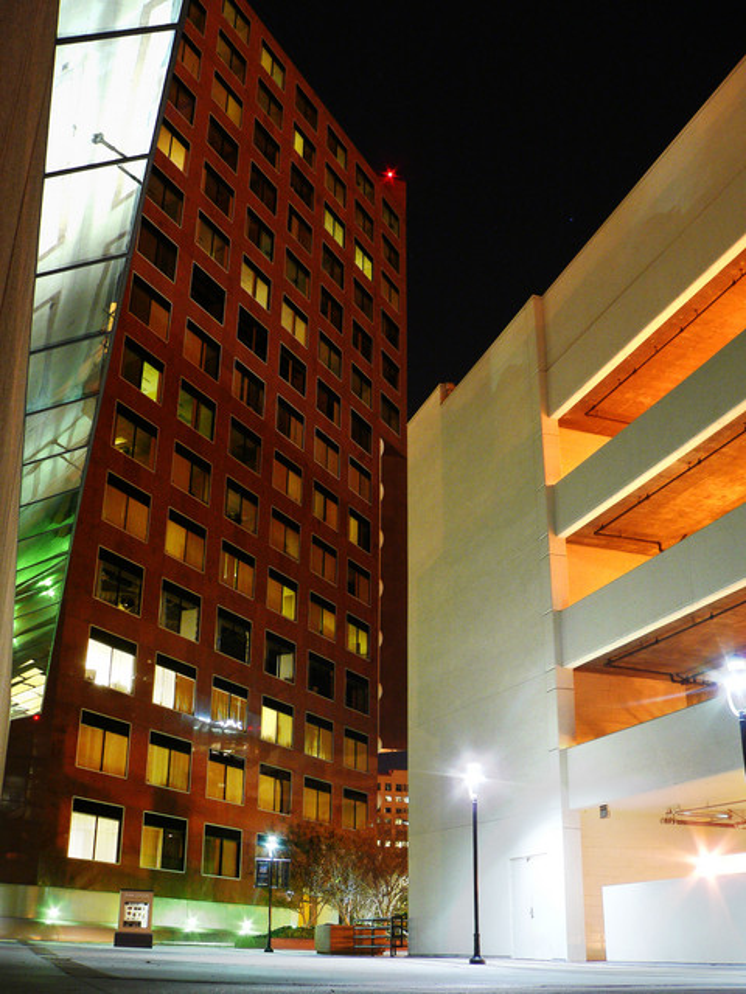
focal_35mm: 36
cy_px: 497
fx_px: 1034
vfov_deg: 51.4
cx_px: 373
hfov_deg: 39.7
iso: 80
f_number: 5.2
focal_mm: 6
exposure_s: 6
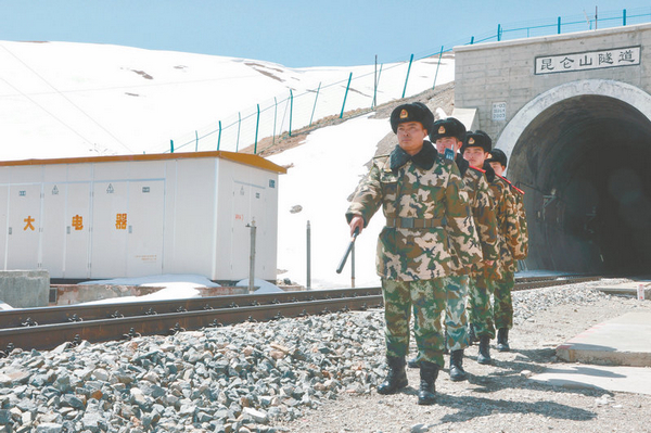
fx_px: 813
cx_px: 326
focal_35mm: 45
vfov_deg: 29.8
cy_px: 216
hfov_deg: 43.6
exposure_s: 1/200
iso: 200
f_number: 16
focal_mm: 30
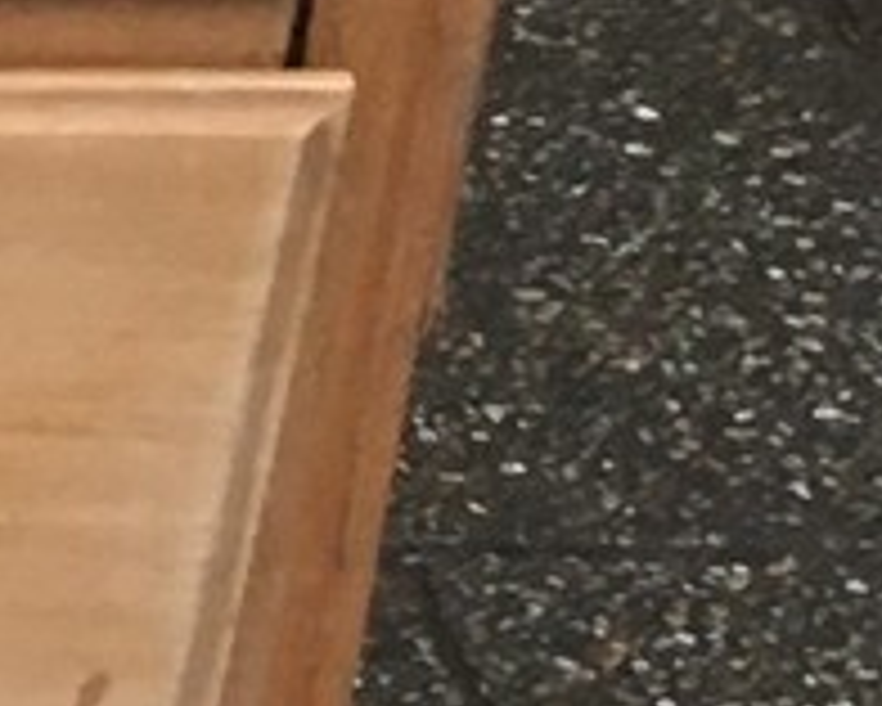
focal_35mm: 217
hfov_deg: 7.2
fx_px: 5667
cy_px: -281
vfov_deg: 7.0
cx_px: -2318
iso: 125
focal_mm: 4.15
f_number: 2.2
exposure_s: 1/33
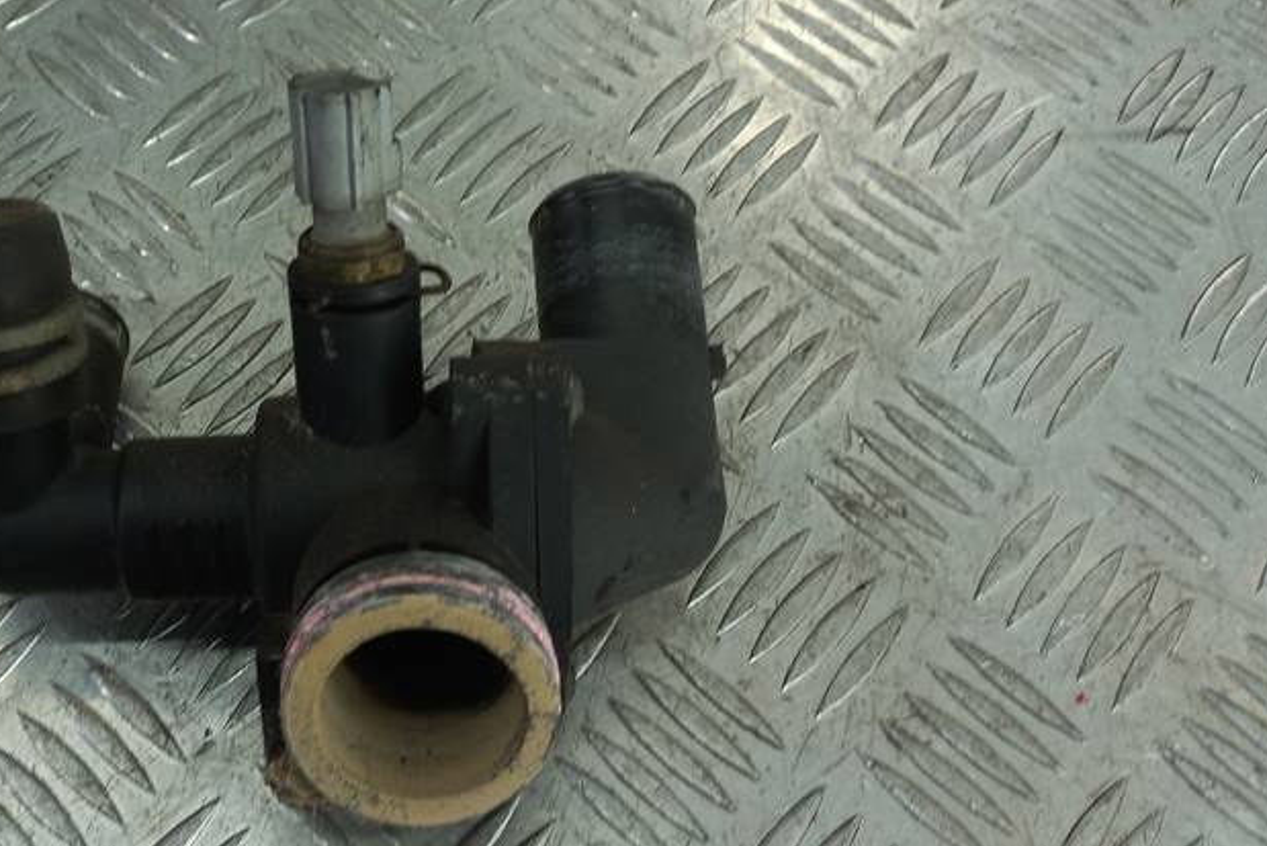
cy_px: 420
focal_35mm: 43
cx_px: 379
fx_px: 1514
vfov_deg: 31.2
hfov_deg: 44.5
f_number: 1.8
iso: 40
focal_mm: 4.6
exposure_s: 1/50
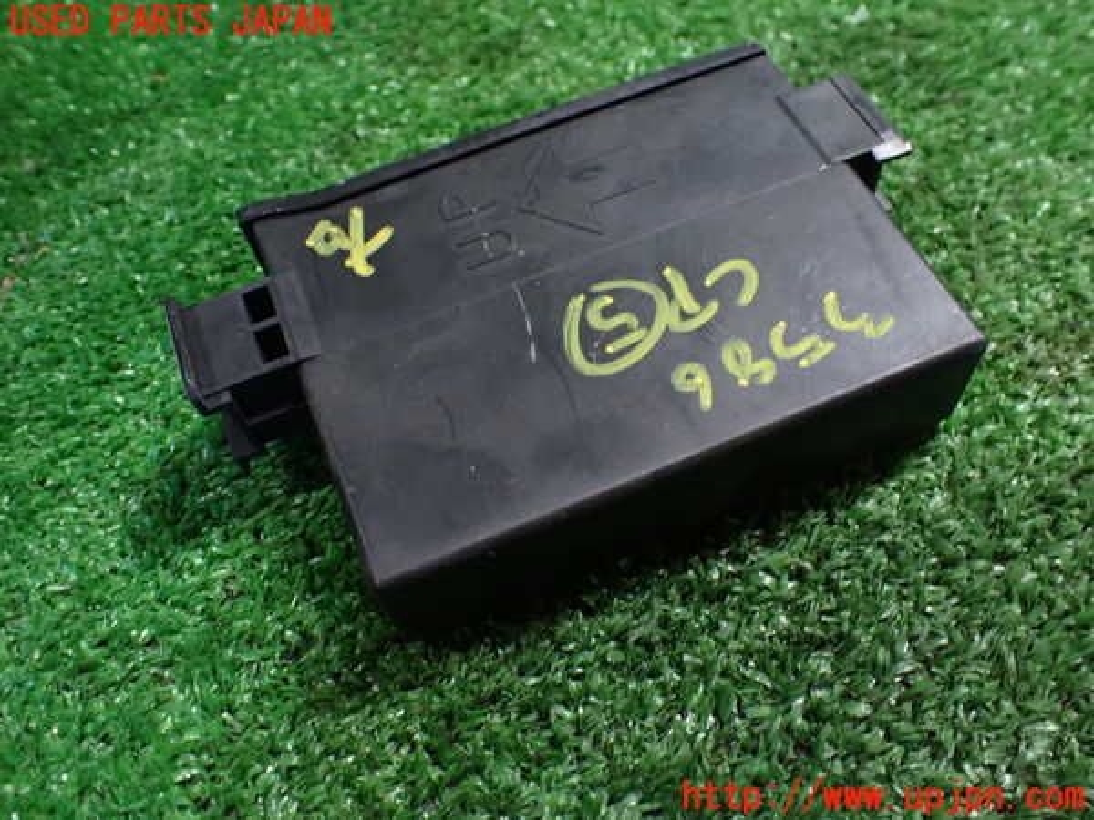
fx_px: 948
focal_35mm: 30
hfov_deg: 60.0
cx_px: 547
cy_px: 410
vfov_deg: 46.8
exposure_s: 1/80
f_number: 2.3
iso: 800
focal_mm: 5.4
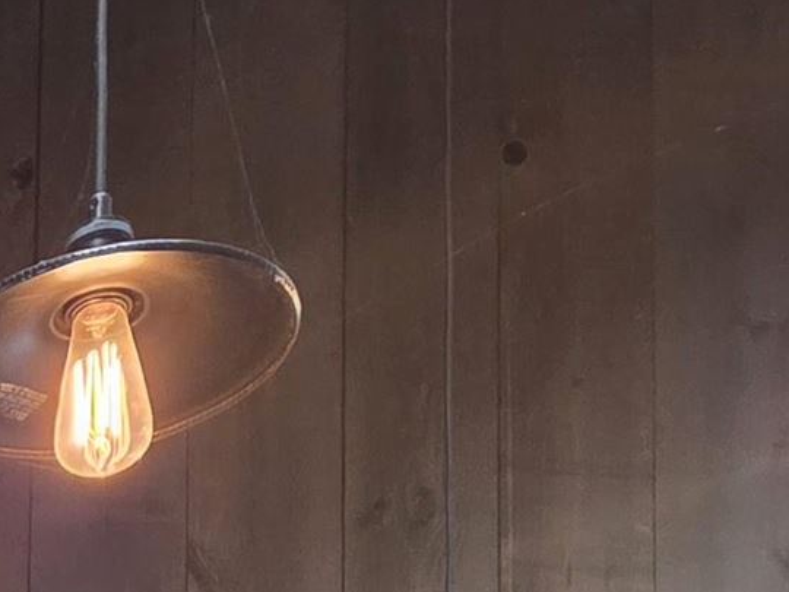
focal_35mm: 74
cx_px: -659
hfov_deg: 19.3
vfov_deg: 15.0
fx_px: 1687
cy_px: 1280
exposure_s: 1/60
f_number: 1.9
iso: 250
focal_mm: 2.2
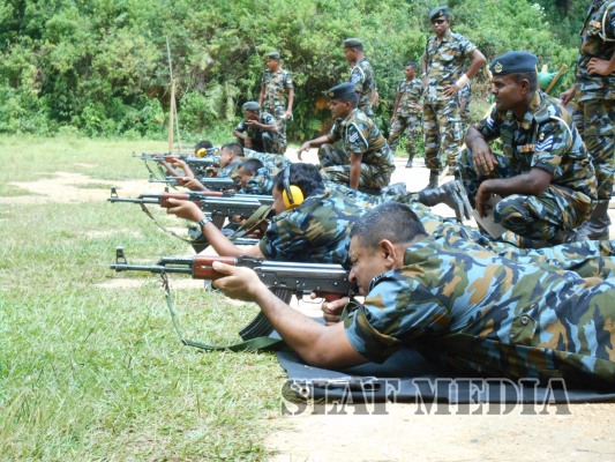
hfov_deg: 22.8
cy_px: 231
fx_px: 1528
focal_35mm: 86
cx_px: 308
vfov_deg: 17.2
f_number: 6.3
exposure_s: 1/250
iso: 400
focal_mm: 15.4
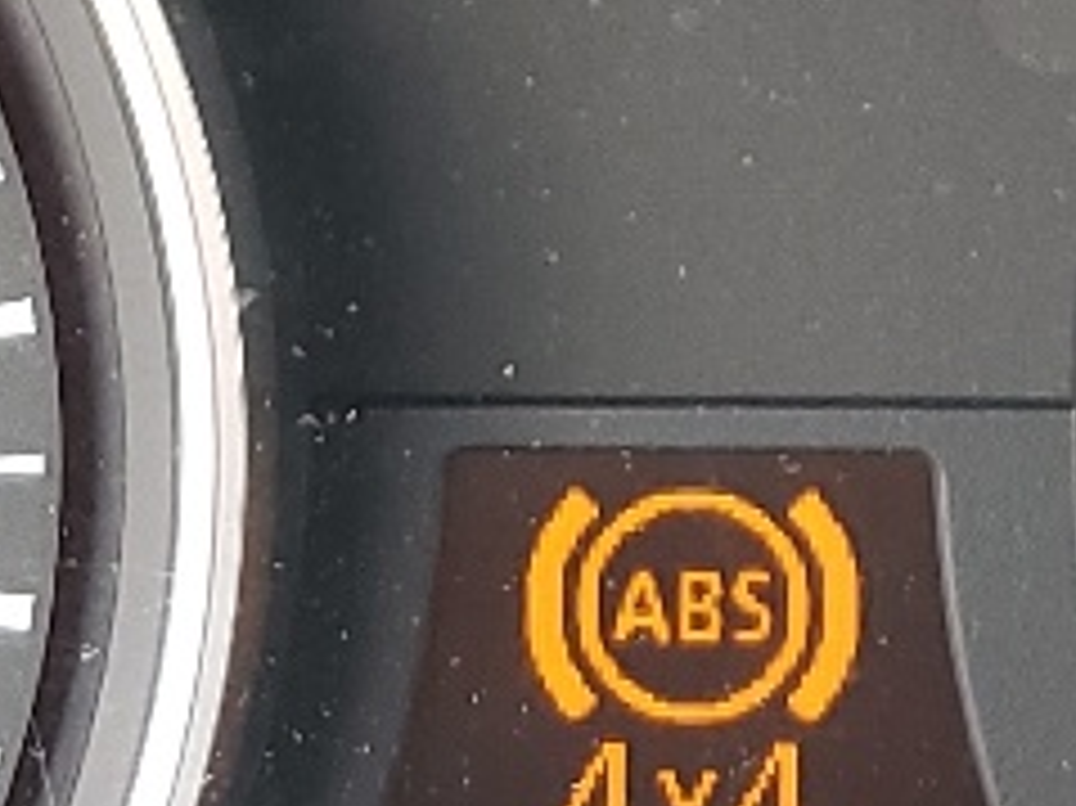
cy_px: -347
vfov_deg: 8.4
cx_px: 729
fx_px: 5406
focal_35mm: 174
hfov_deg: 11.4
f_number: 1.5
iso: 64
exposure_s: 1/120
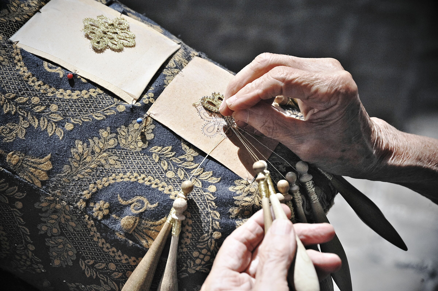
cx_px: 219
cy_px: 146
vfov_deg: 11.4
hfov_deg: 17.1
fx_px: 1459
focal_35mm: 120
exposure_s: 1/8000
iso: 640
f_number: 9
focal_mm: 120
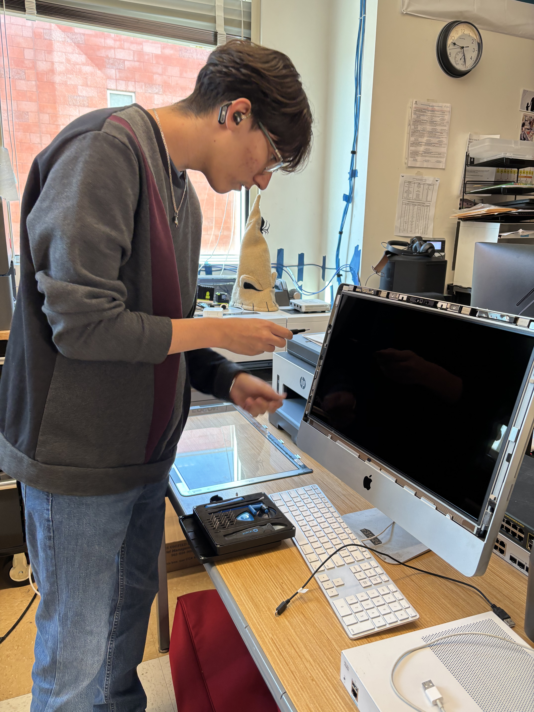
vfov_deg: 67.3
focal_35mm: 26
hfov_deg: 53.1
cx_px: 267
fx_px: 535
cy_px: 356
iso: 100
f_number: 1.6
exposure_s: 1/60
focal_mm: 5.96
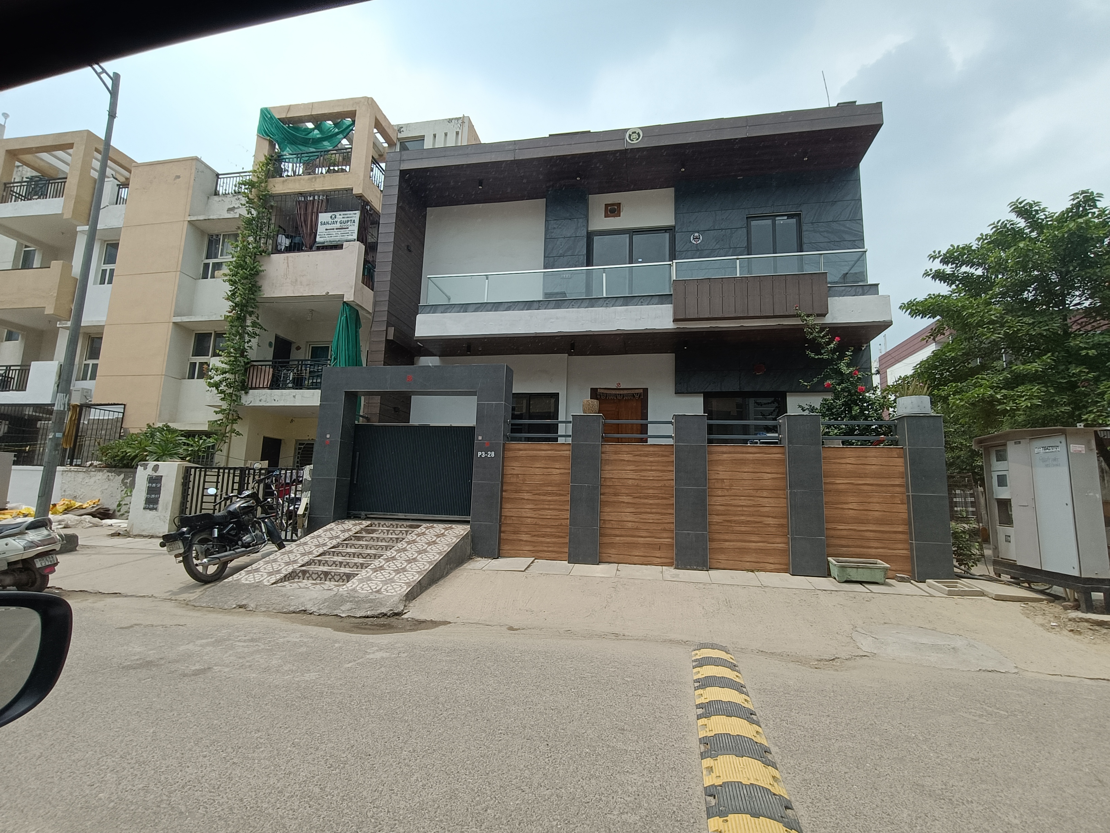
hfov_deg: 94.5
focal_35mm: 16
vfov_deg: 78.1
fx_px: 513
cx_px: 555
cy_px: 416
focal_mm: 1.68
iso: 64
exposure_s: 1/642
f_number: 2.2
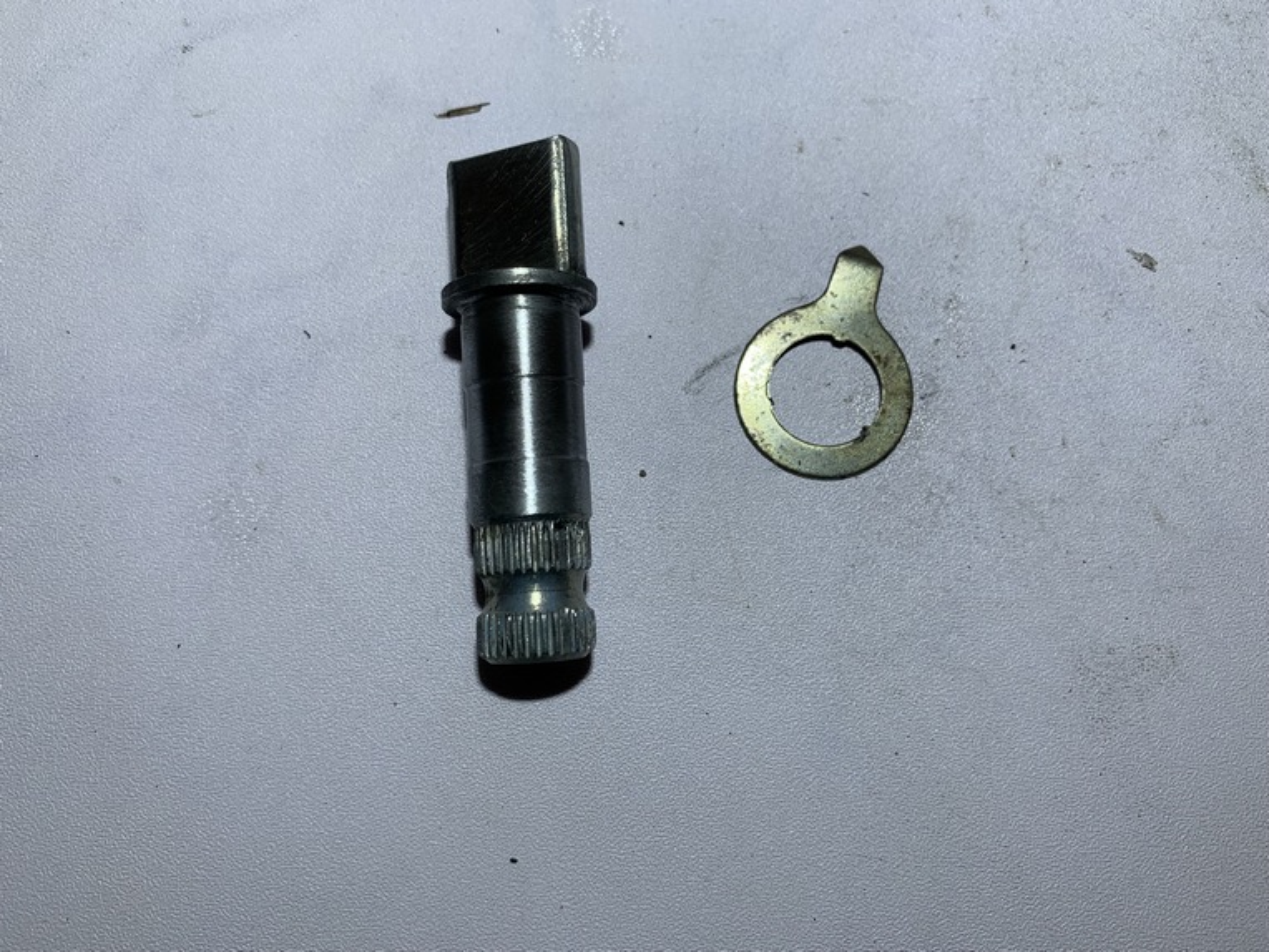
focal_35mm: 26
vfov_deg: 53.1
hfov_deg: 67.3
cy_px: 476
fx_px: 953
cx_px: 634
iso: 25
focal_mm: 4.25
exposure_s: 1/231
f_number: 1.8
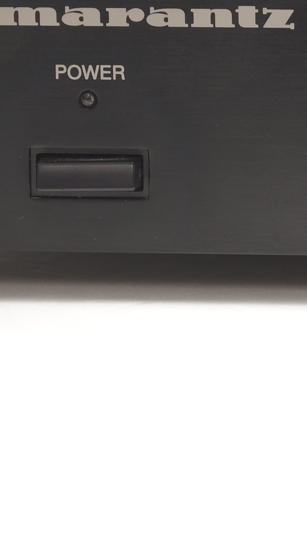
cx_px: 451
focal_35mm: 177
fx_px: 2562
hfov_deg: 6.8
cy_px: 135
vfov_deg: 12.1
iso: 200
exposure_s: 1/60
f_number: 3.5
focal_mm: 40
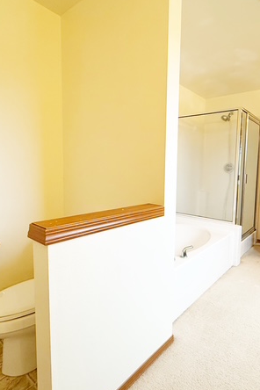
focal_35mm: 21
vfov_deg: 81.2
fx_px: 227
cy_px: 189
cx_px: 170
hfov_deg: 58.3
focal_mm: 2.22
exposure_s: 1/60
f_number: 2.2
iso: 320
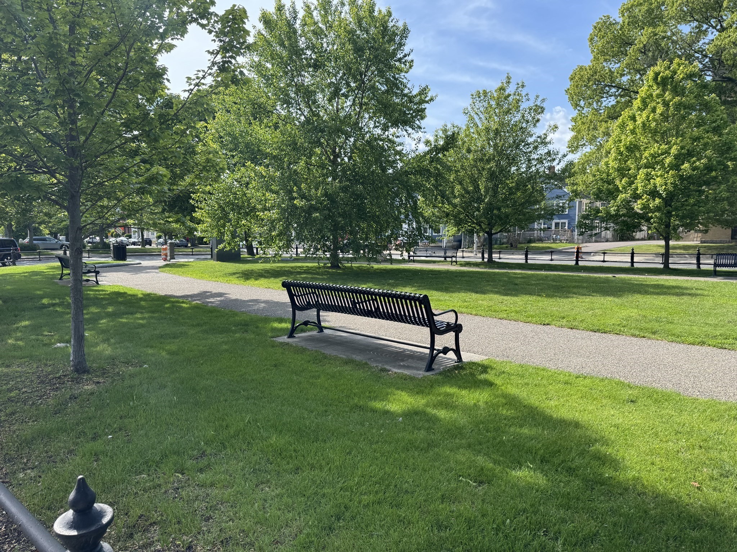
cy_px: 276
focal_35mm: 24
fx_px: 511
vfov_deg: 56.8
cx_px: 368
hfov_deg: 71.6
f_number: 1.78
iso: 80
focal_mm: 6.76
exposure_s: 1/1425
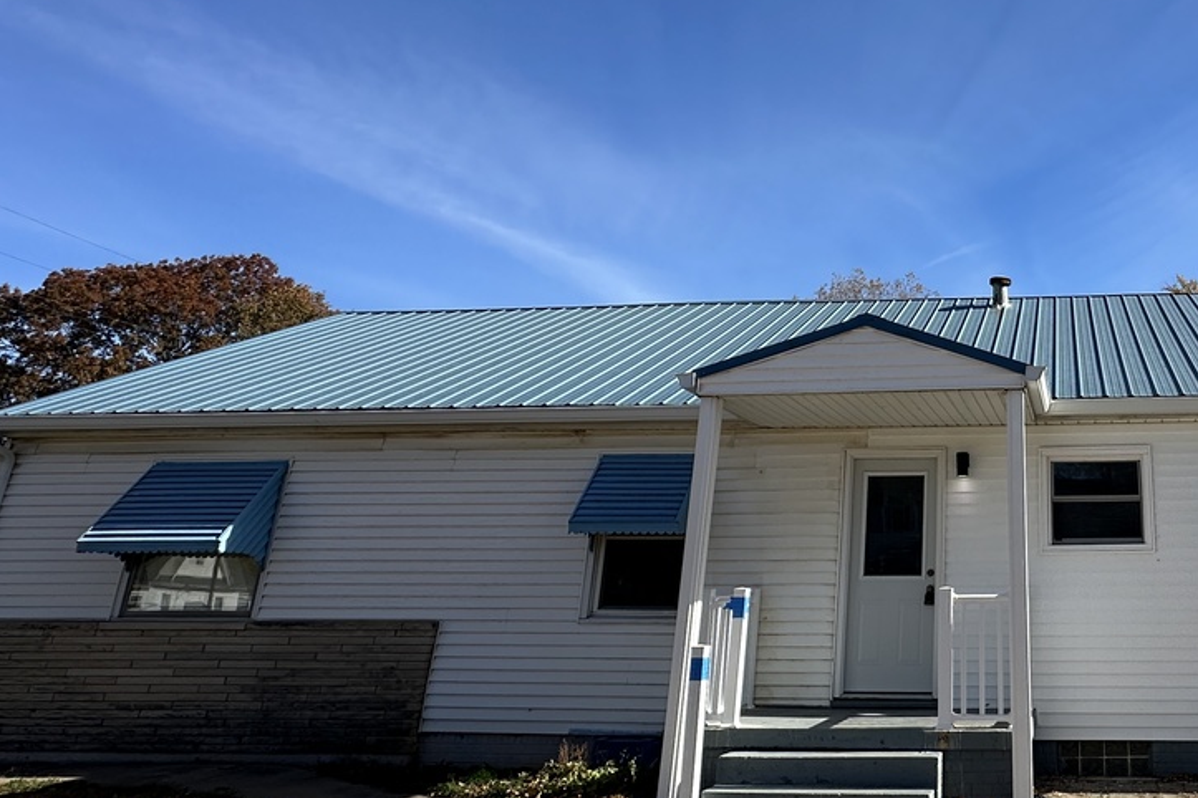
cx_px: 1006
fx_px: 965
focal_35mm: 29
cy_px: 286
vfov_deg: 44.5
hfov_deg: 57.5
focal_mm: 2.22
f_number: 2.2
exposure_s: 1/1667
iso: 50
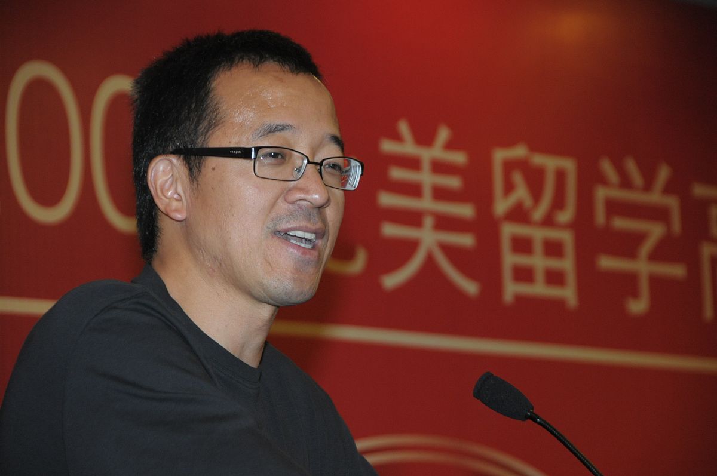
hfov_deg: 12.2
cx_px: 358
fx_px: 3342
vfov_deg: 8.2
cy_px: 238
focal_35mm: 168
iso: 1000
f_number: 5.3
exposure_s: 1/160
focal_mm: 112
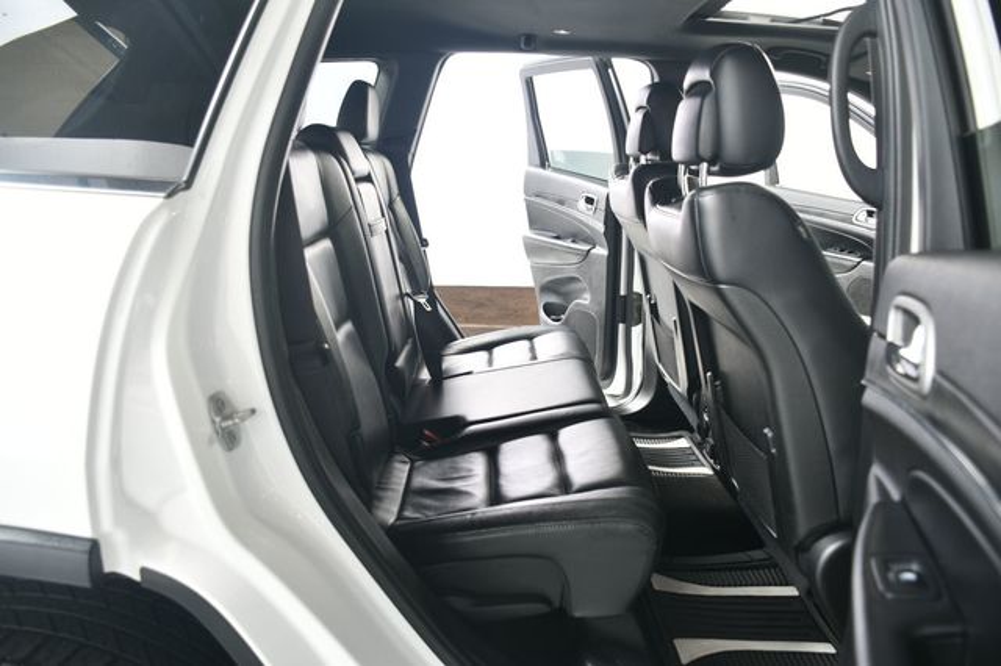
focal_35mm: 27
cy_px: 333
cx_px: 500
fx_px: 750
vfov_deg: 47.9
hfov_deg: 67.4
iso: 100
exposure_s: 1/160
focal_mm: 18
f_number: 3.5
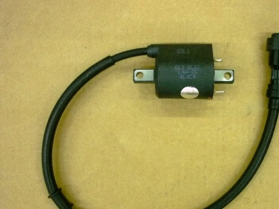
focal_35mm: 46
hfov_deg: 41.0
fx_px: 371
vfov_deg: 31.4
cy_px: 126
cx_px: 175
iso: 400
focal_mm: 5.5
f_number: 2.8
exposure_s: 1/25
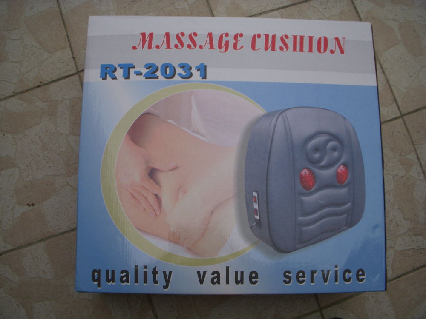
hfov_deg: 49.0
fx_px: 468
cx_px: 213
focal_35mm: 38
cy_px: 160
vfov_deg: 37.7
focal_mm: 6.3
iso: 100
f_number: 3.3
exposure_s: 1/250
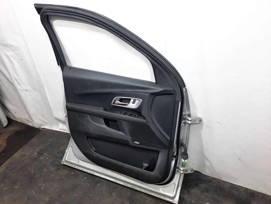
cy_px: 102
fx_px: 196
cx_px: 136
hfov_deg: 69.4
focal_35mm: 25
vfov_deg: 54.9
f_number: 2
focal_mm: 4.6
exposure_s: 1/50
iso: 160
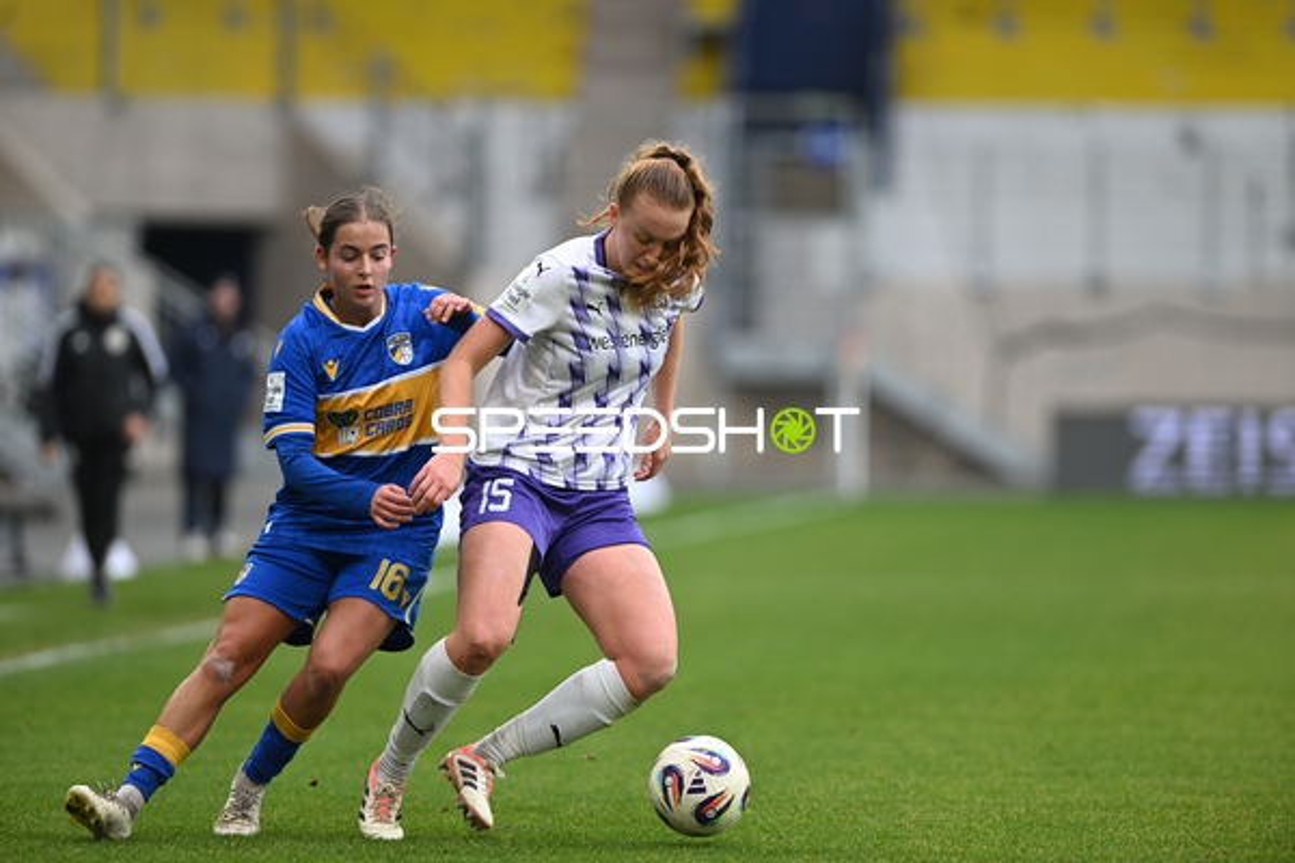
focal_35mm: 300
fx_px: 10791
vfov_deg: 4.6
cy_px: 432
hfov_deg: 6.9
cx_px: 648
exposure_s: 1/2000
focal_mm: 300
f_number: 2.8
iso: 1400
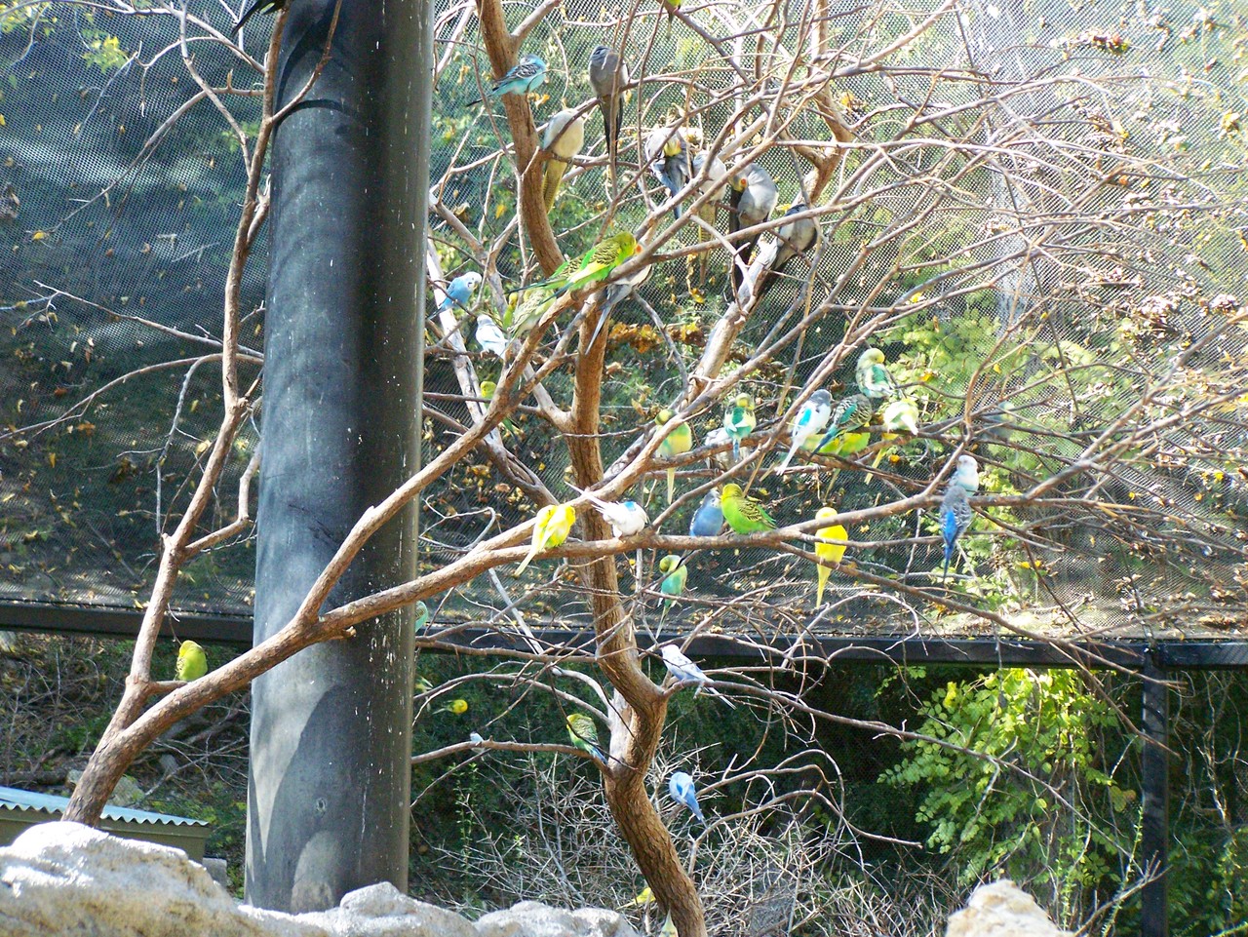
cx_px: 624
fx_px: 4220
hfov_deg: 16.8
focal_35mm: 117
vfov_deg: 12.7
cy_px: 468
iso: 400
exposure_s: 1/320
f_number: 3.2
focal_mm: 19.4
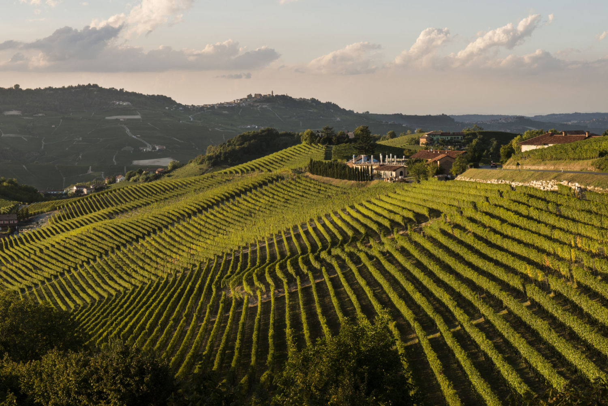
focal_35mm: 66
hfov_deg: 30.5
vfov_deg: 20.6
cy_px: 203
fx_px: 1115
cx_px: 304
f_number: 11
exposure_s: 1/160
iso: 320
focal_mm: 66
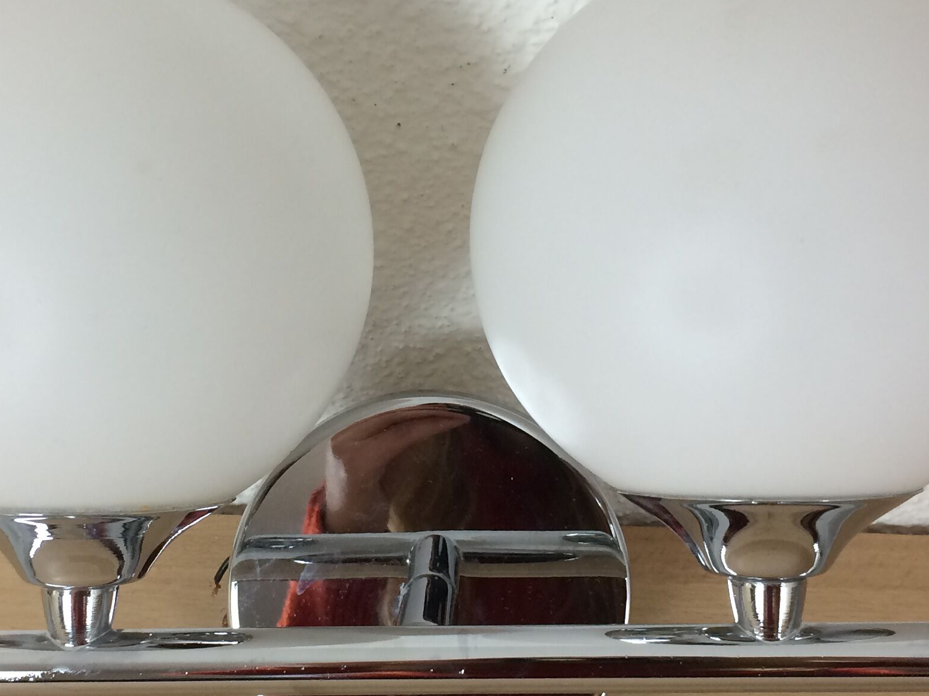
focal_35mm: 61
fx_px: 1637
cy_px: 337
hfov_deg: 31.7
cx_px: 418
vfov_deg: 24.0
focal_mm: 4.15
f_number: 2.2
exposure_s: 1/33
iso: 40
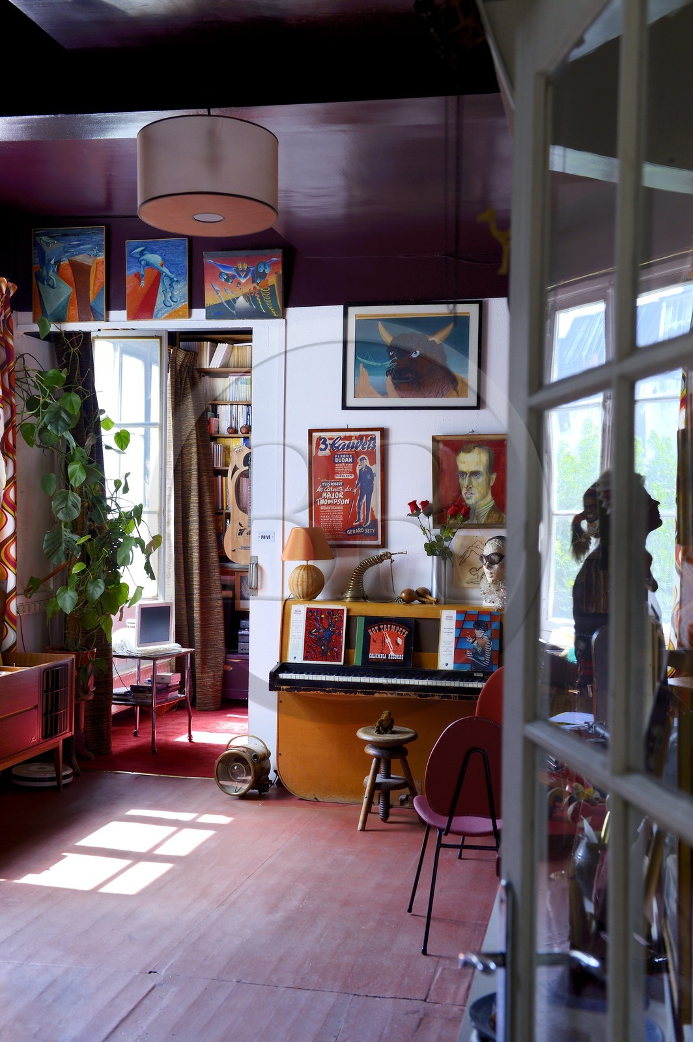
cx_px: 346
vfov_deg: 46.4
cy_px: 521
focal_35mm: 42
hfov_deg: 31.8
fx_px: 1215
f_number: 5.6
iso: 800
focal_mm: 42
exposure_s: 1/50
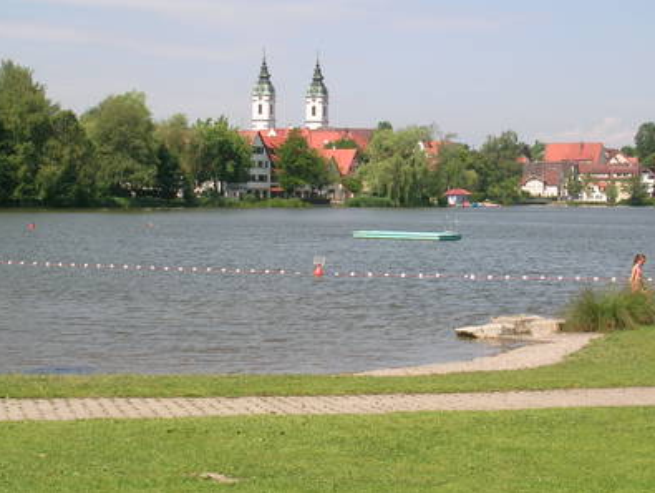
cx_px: 327
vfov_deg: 17.0
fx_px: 1648
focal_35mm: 87
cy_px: 247
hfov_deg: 22.5
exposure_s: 1/197
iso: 50
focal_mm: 13
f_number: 7.1
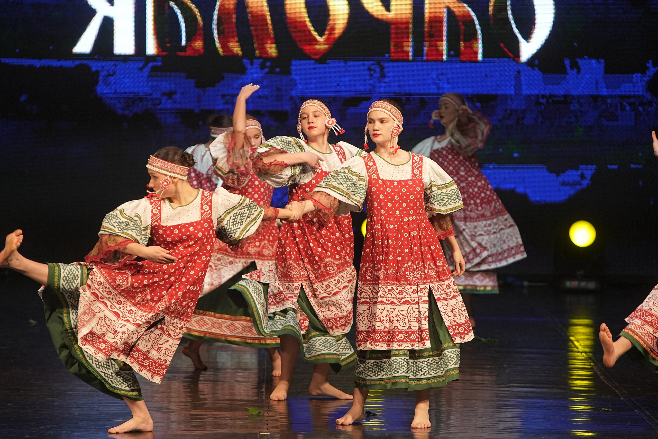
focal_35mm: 200
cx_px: 329
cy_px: 220
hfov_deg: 10.3
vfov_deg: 6.9
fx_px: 3655
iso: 2500
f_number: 4
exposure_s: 1/400
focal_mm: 200
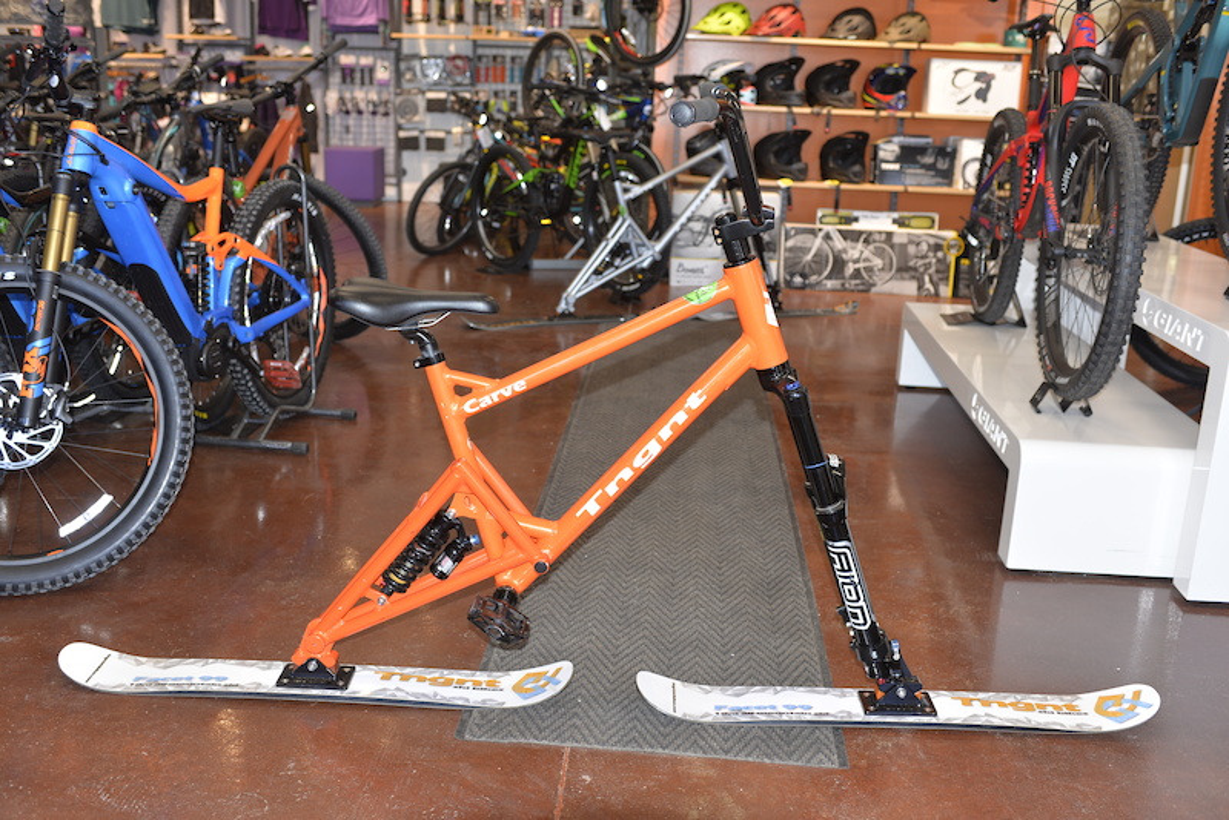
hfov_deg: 54.4
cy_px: 410
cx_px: 614
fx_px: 1195
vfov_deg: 37.9
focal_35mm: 35
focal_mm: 35
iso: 400
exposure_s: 1/60
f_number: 4
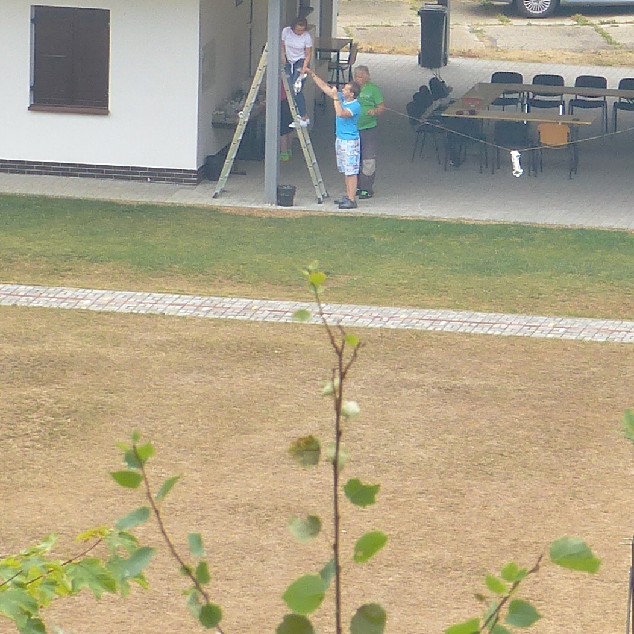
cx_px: 485
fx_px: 9262
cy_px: 216
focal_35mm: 447
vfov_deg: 3.9
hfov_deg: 3.9
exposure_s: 1/200
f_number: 4
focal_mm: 21.8
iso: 100
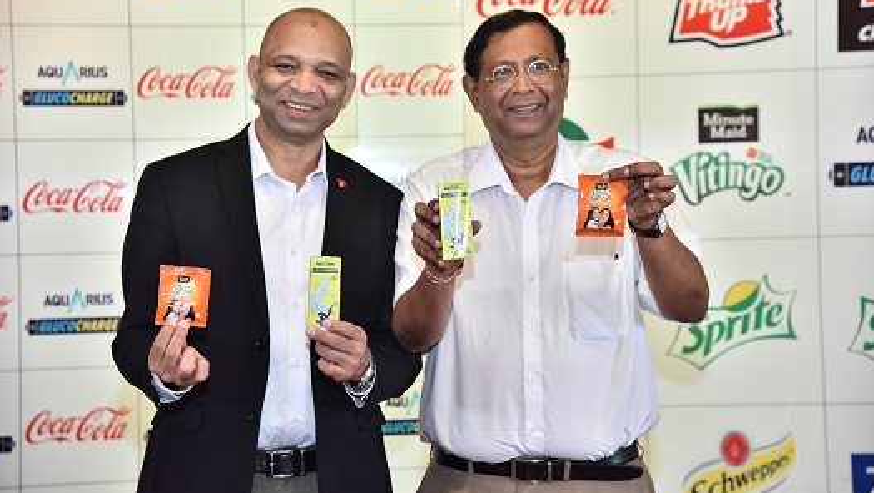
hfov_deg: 28.6
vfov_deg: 16.3
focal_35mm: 74
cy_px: 227
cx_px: 439
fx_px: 1716
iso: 2000
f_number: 4.5
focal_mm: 70
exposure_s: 1/125
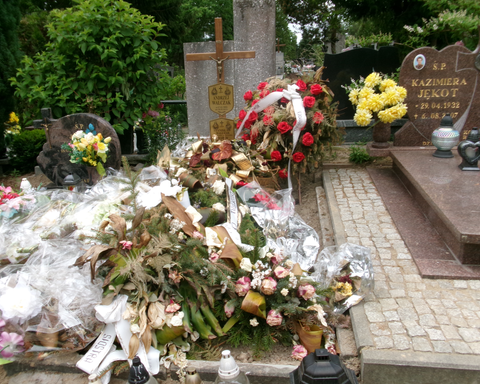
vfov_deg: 48.5
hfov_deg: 58.7
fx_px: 426
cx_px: 219
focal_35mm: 30
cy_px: 190
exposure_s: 1/38
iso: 100
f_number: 10.8
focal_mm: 5.1
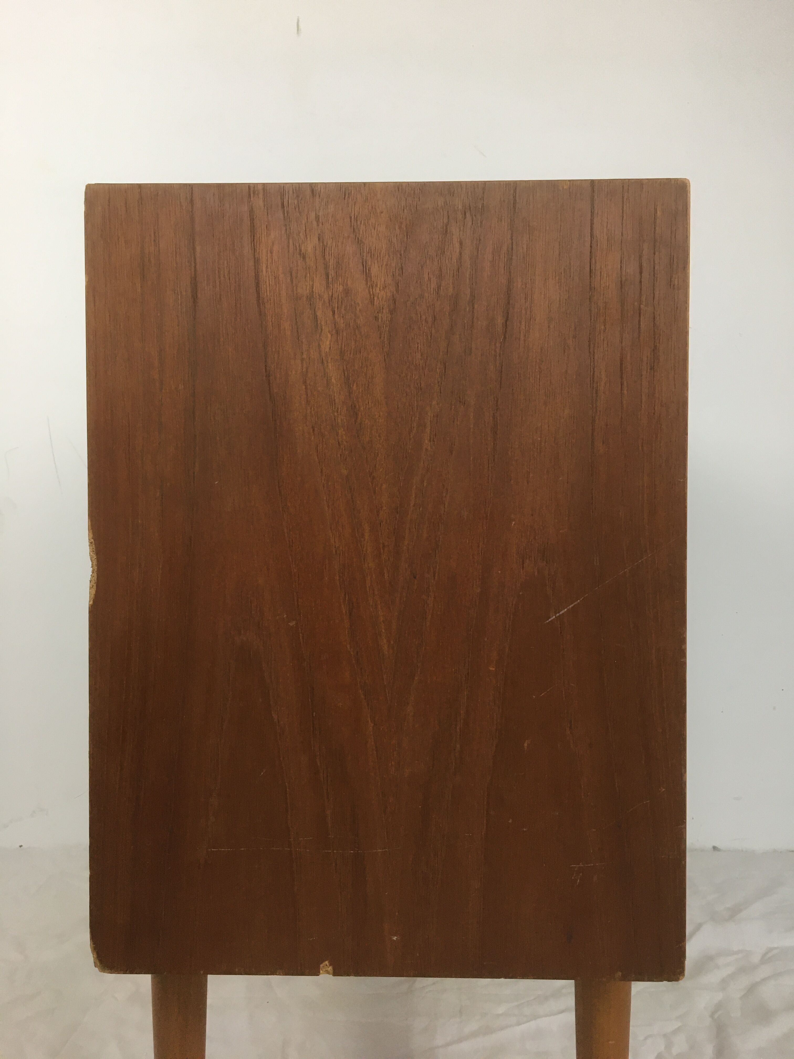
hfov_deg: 48.2
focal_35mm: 29
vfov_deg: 61.7
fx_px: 887
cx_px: 397
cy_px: 530
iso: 50
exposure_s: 1/33
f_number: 2.2
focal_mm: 4.15
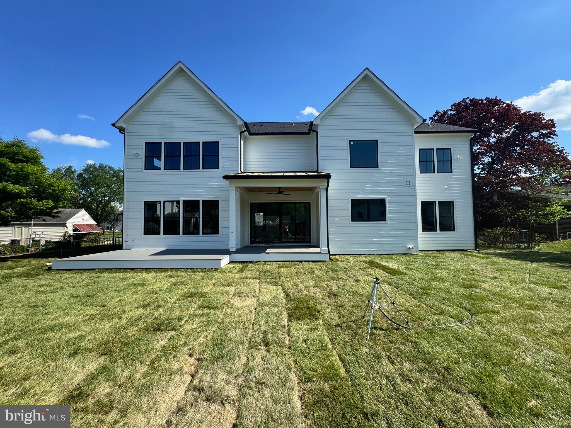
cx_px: 286
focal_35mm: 14
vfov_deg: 85.7
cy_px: 214
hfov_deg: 102.1
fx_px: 231
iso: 50
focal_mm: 2.22
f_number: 2.2
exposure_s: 1/1256
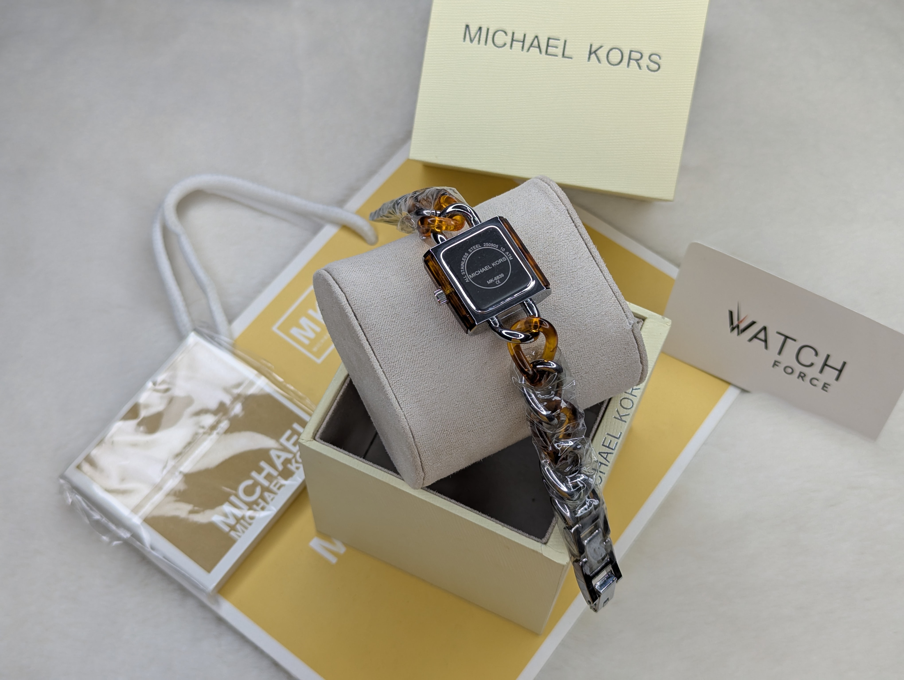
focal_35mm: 48
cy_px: 340
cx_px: 452
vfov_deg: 30.3
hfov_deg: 39.6
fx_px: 1255
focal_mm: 6.81
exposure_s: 1/103
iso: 49
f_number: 1.85
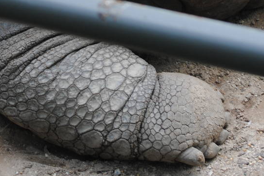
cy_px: -83
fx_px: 1792
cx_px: 124
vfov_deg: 5.6
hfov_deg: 8.4
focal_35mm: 244
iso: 160
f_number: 5.6
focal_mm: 55
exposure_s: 1/125
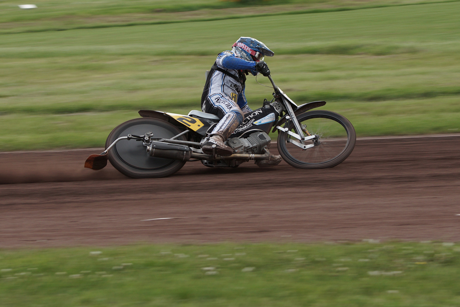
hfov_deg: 12.5
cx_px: 230
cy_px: 154
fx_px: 2108
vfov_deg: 8.3
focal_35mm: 165
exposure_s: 1/400
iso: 200
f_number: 8
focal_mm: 110
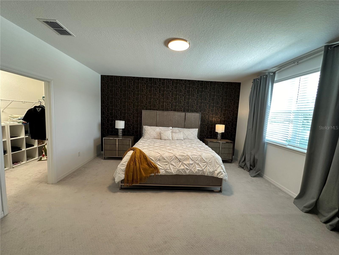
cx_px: 170
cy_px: 128
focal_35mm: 14
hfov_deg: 102.1
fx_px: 137
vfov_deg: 85.7
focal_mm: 2.22
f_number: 2.2
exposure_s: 1/60
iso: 200
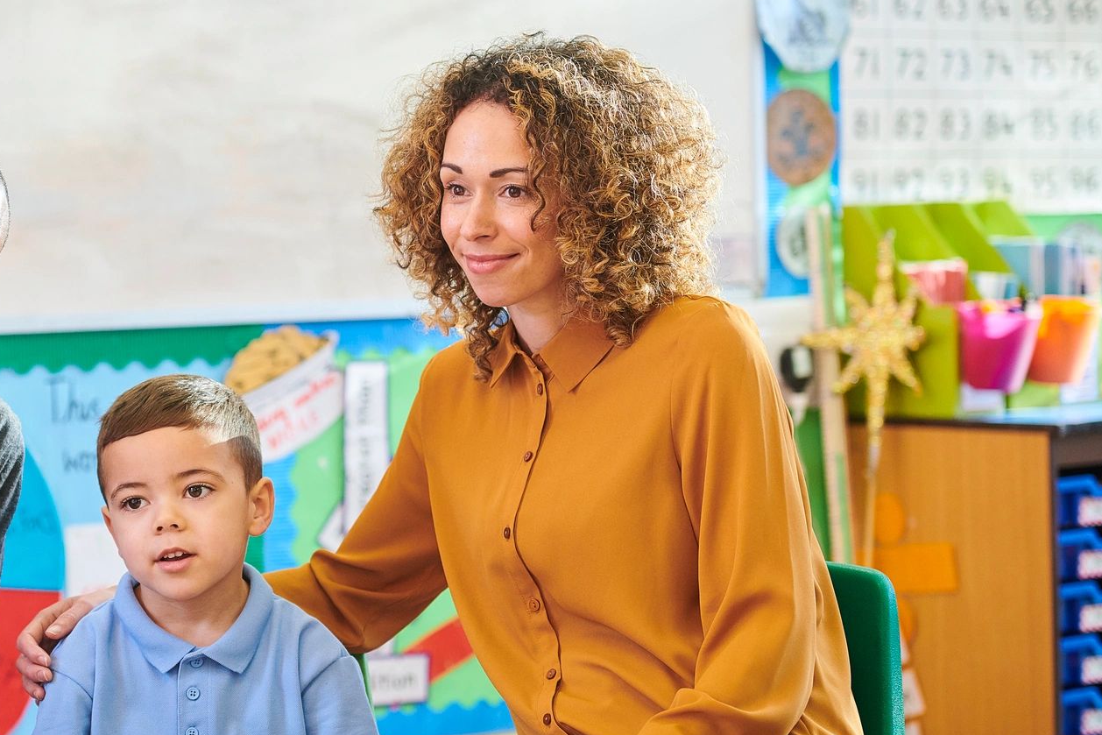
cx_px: 215
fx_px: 3612
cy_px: 353
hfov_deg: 17.2
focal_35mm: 118
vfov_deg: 11.6
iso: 640
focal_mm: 70
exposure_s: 1/250
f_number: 3.2
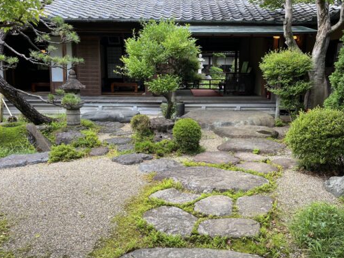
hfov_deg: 58.4
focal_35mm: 31
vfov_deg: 45.2
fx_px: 308
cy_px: 106
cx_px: 176
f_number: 1.6
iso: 50
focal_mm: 5.1
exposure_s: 1/344
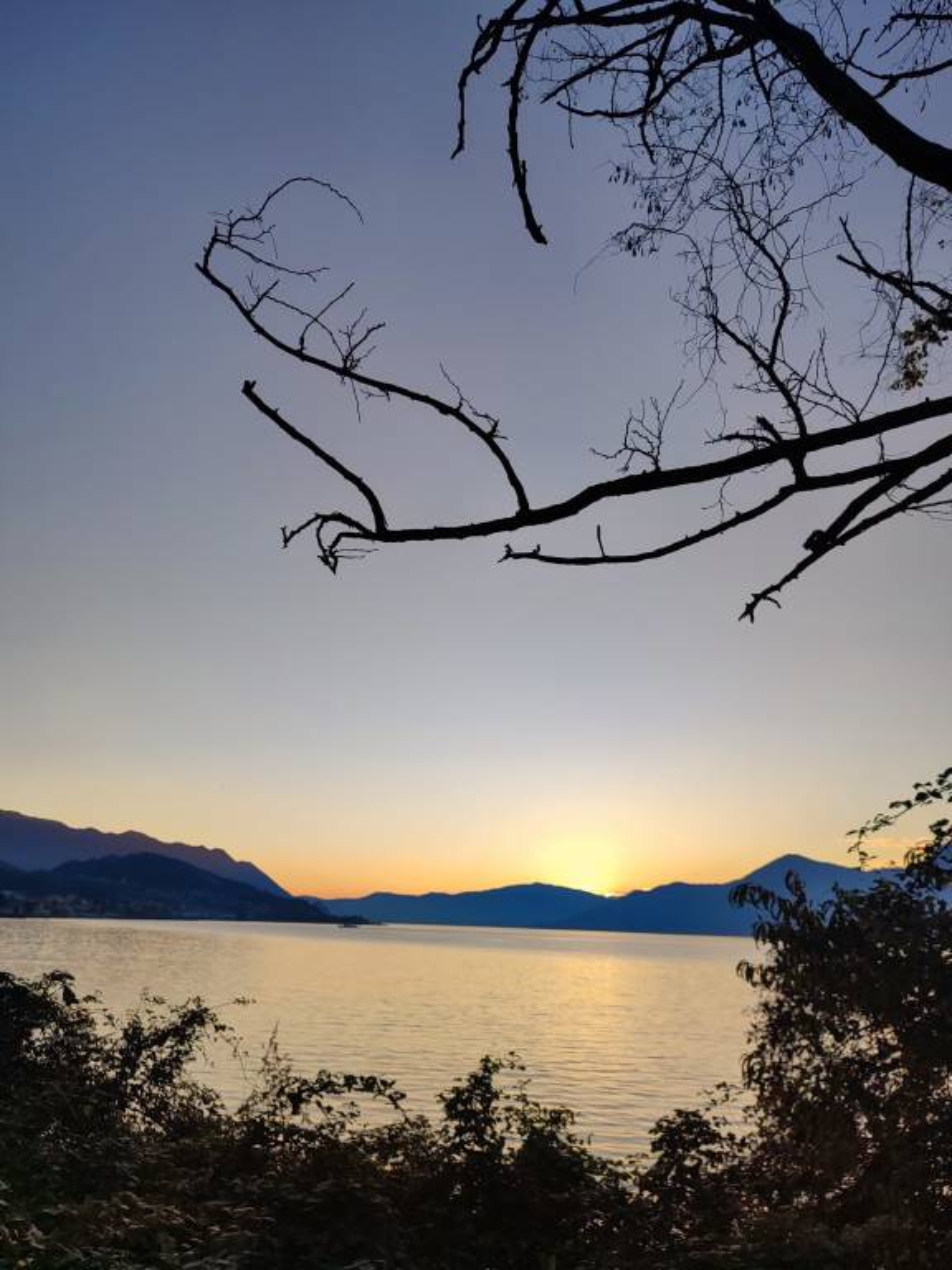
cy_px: 635
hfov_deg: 56.8
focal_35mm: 24
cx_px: 476
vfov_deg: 71.6
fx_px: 880
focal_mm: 5.89
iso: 50
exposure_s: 1/297
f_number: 1.89
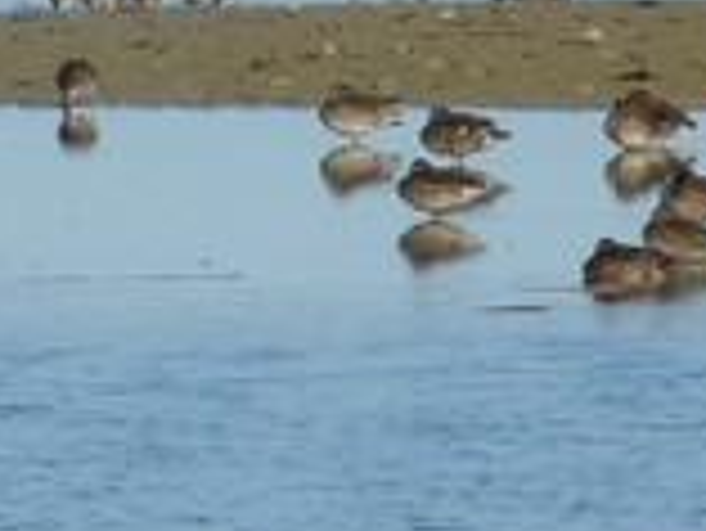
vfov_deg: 0.5
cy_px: 286
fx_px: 56130
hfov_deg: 0.7
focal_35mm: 2750
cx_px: 243
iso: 100
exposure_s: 1/500
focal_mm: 86.4
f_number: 7.1
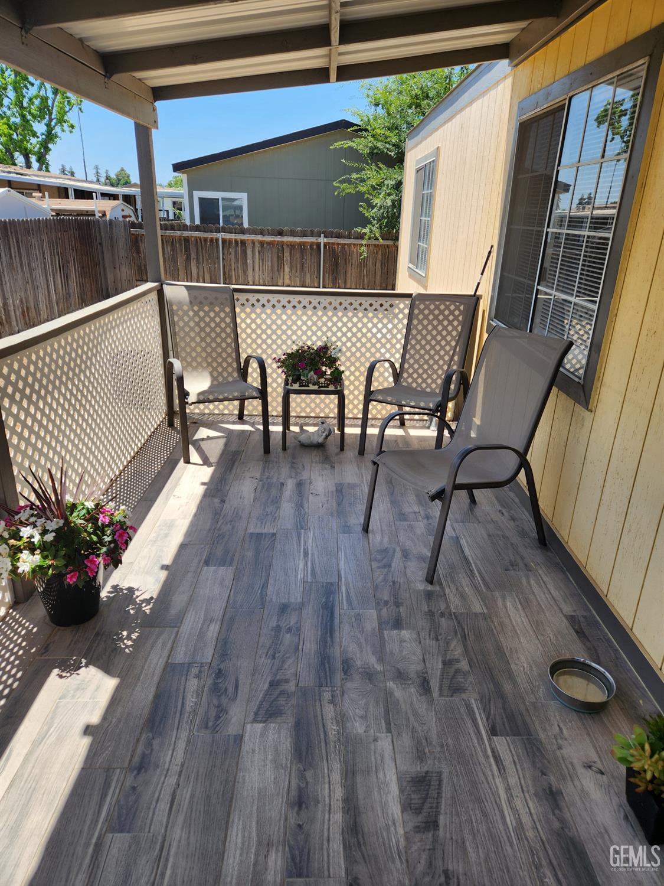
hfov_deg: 58.9
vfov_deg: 73.9
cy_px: 443
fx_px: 588
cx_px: 332
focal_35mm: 23
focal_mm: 5.4
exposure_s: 1/868
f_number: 1.8
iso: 20
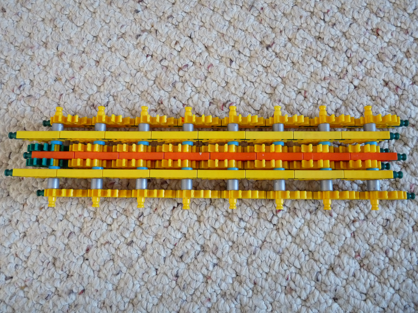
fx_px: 326
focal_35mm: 27
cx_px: 209
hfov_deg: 65.3
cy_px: 156
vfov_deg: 51.4
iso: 400
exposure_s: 1/25
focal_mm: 4.8
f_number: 2.8
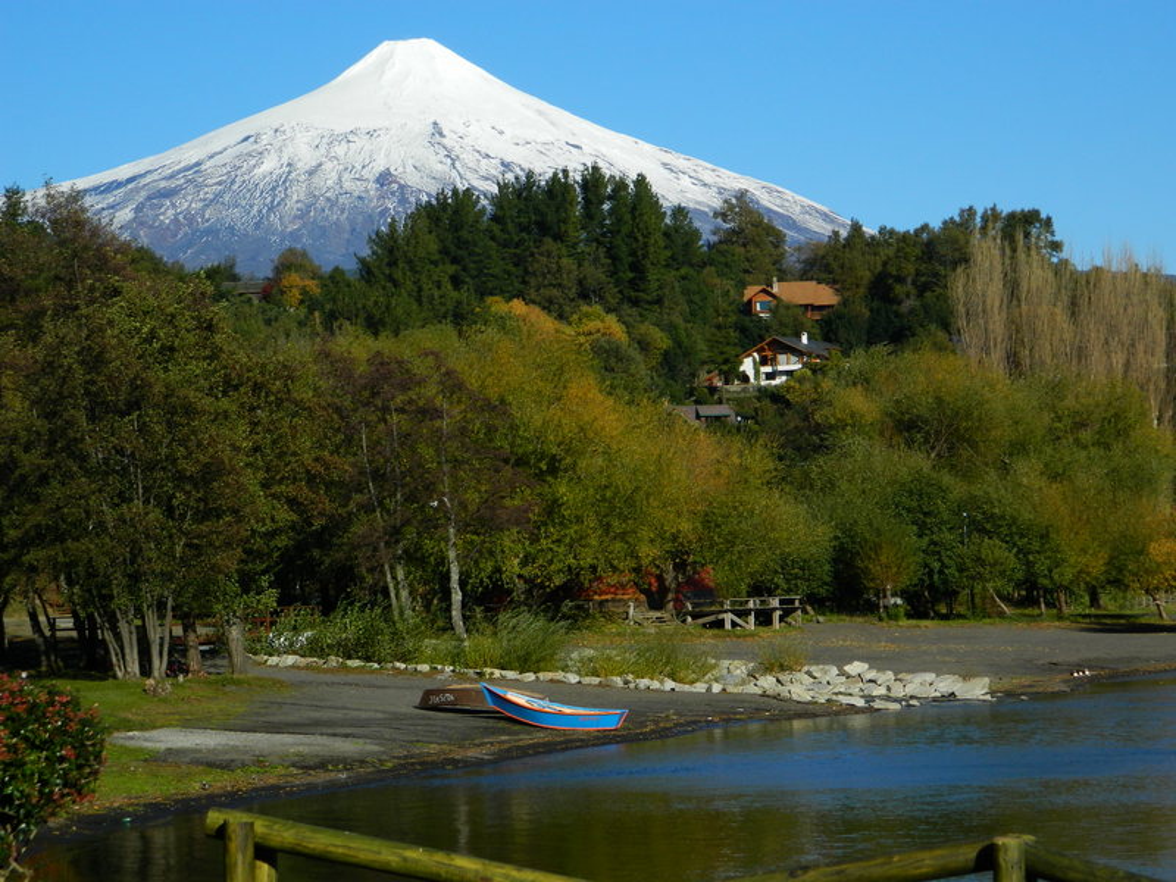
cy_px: 441
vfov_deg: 14.4
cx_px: 588
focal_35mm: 103
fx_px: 3499
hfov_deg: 19.1
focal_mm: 18.6
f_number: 4.5
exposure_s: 1/800
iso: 80
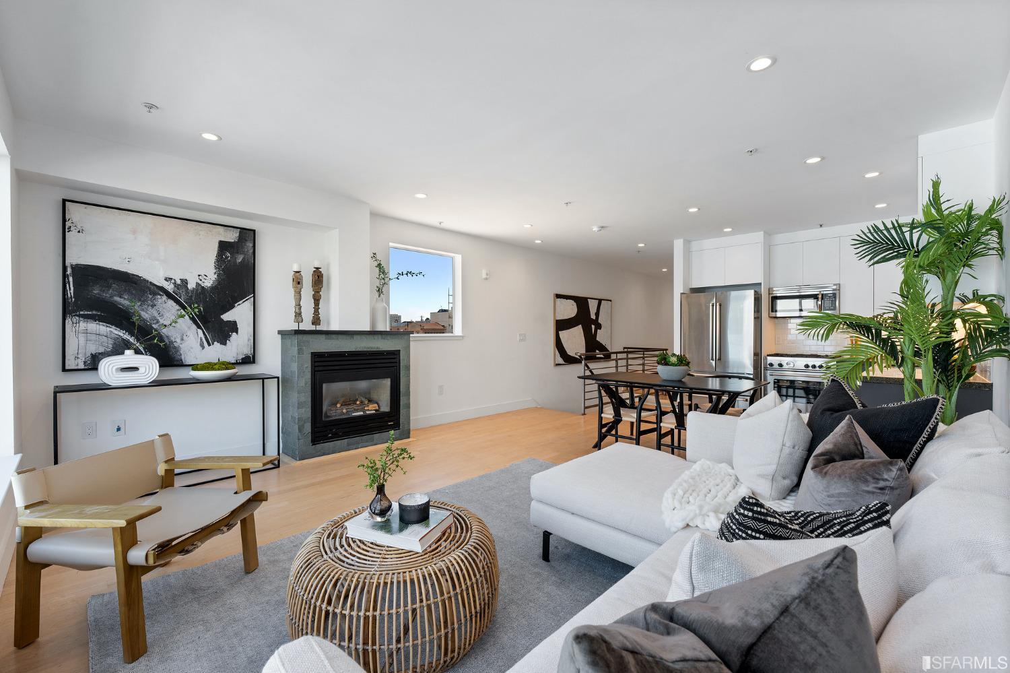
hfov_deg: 100.0
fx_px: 423
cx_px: 505
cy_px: 336
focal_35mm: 15
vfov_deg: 76.9
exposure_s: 1/15
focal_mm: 15.1
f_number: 9
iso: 100
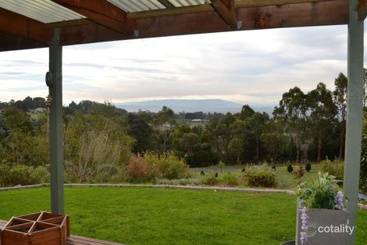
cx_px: 184
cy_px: 122
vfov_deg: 43.6
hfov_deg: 61.9
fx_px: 306
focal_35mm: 30
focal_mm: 20
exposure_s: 1/200
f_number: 7.1
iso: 100
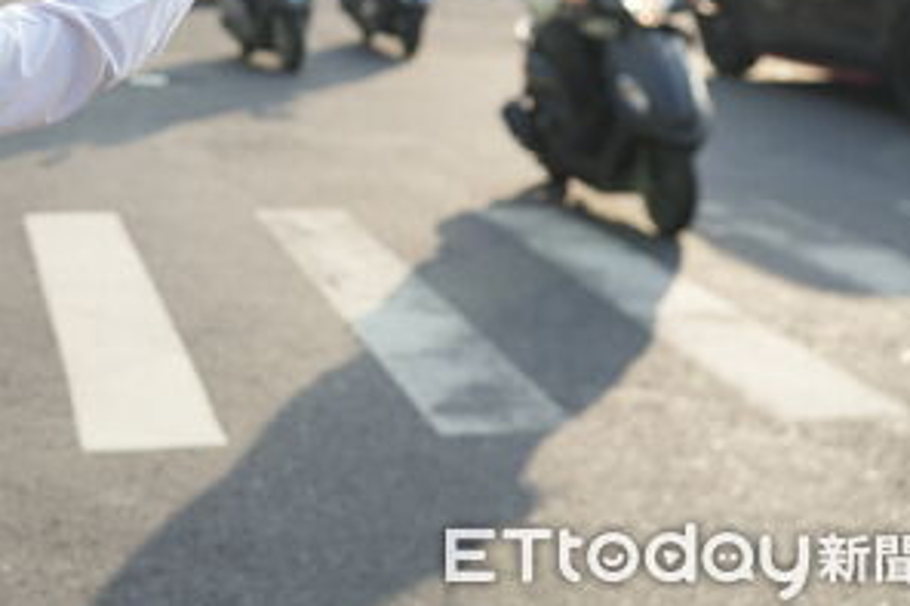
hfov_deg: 27.4
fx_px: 1794
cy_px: 3
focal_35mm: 71
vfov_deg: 18.7
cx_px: 83
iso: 100
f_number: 2.8
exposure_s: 1/640
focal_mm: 35
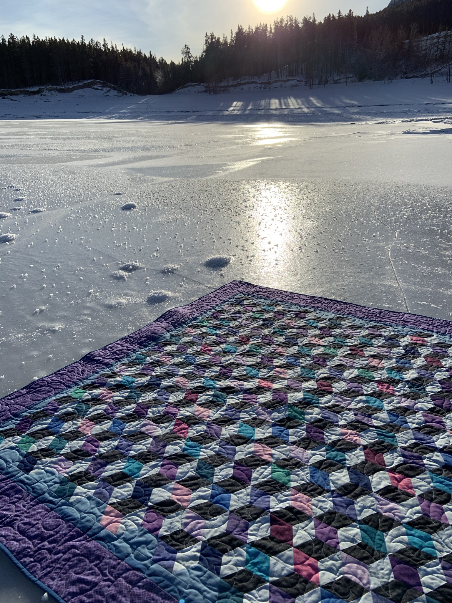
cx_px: 226
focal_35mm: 26
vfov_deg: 67.3
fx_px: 453
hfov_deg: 53.1
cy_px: 302
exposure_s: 1/4673
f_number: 1.8
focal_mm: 4.25
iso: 25
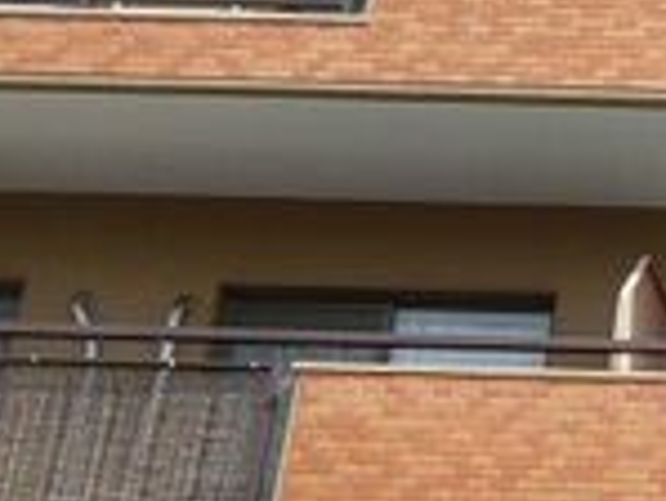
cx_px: 1301
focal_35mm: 113
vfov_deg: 13.1
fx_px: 2176
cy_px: 116
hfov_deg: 14.6
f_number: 2.8
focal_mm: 4.6
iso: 100
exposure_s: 1/800
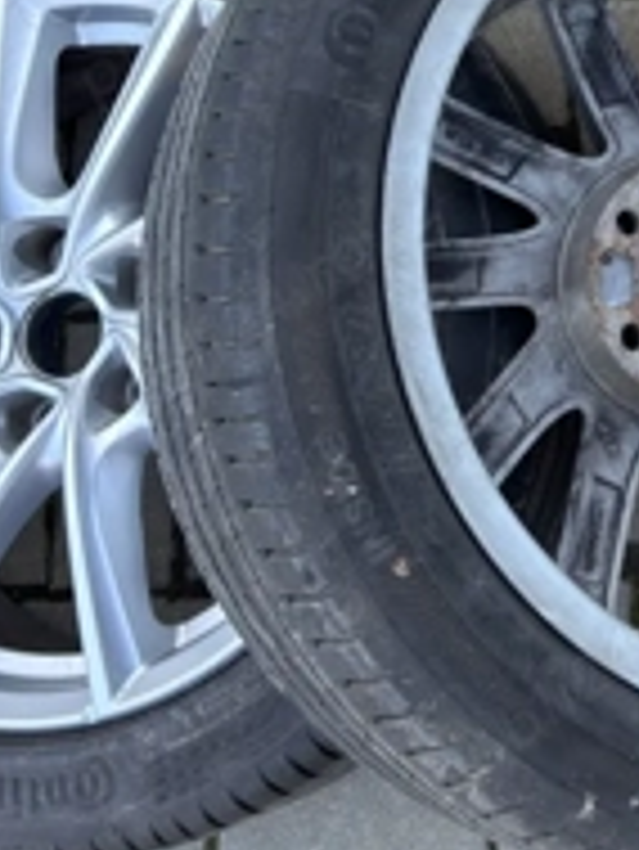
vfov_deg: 25.3
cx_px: 662
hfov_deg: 19.3
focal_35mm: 74
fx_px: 1819
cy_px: 45
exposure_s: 1/261
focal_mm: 6.76
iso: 80
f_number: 1.78
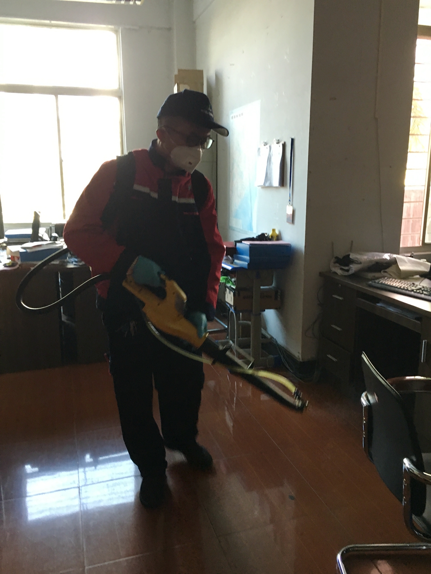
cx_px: 216
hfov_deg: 48.2
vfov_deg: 61.7
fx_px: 481
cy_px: 287
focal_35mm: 29
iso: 125
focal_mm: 4.15
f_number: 2.2
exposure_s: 1/33
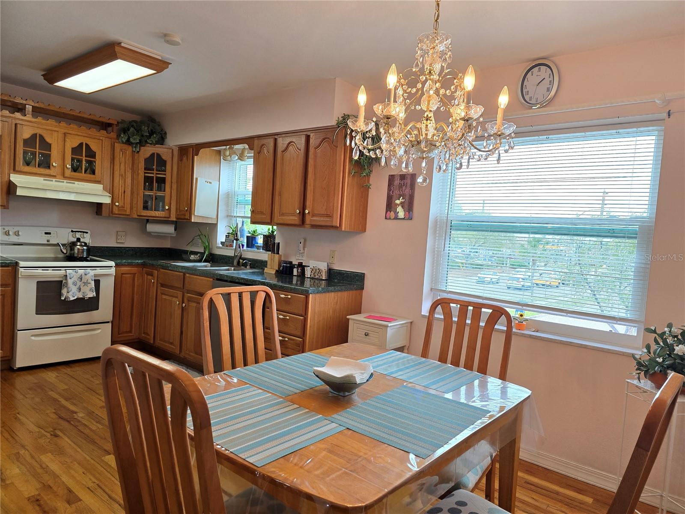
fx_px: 455
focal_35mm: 23
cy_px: 257
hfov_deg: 73.9
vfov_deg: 58.9
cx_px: 342
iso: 100
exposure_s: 1/120
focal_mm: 6.3
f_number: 1.7
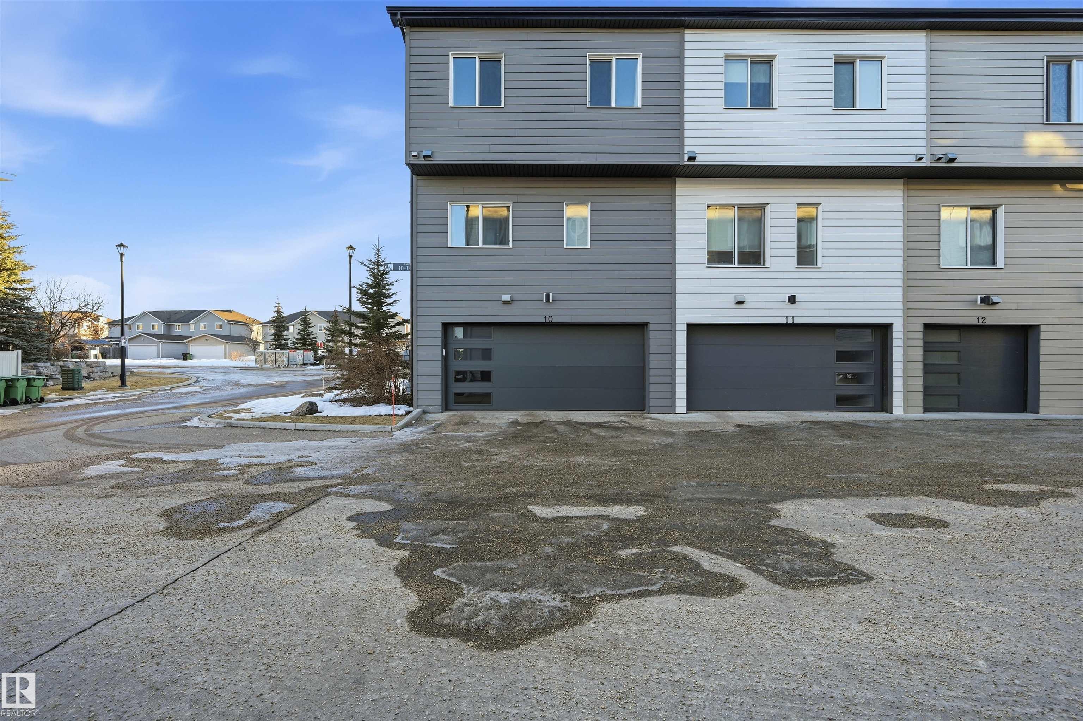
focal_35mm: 14
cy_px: 360
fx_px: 421
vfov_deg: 81.1
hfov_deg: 104.3
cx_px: 542
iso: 100
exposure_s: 1/80
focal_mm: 14
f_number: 8
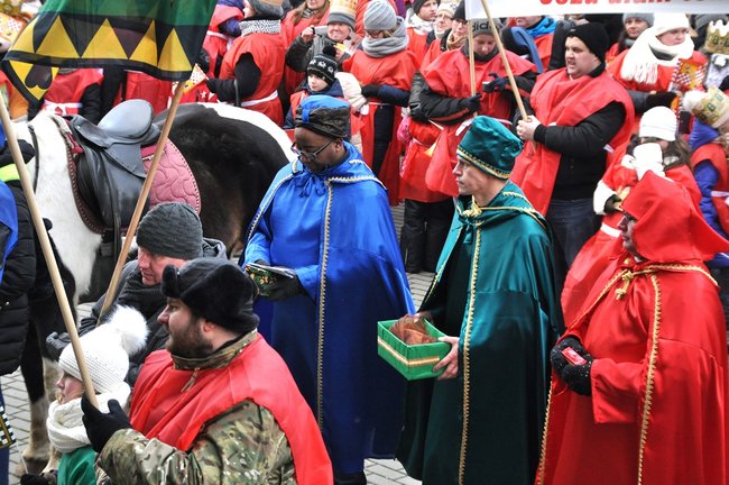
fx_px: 1972
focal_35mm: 98
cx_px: 364
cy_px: 242
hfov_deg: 20.9
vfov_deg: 14.0
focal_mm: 65
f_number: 6.3
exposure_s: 1/640
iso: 1000
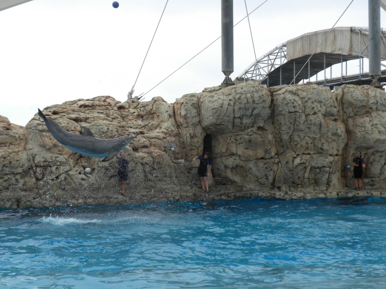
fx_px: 580
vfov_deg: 28.0
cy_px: 144
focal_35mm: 52
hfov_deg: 36.8
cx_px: 193
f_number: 4.3
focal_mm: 9.1
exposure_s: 1/500
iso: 88
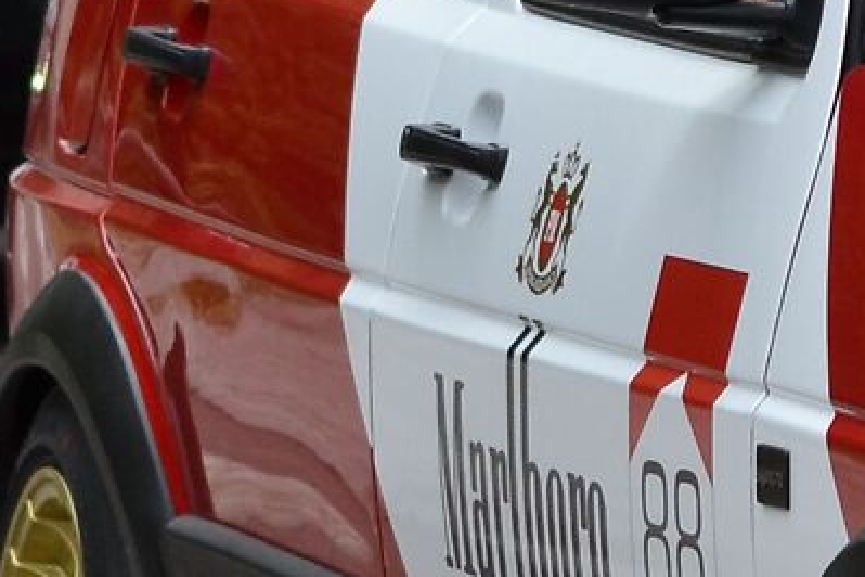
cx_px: 2031
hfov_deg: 2.6
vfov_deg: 1.8
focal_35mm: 775
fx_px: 18620
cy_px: 39
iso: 400
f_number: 5.6
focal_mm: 86
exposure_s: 1/1600
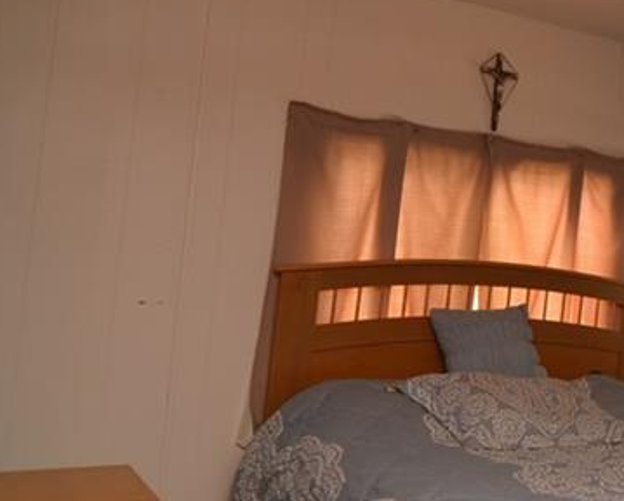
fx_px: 887
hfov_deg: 32.4
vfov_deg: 31.4
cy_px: 203
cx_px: 740
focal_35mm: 48
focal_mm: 12
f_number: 4
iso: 100
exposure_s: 1/60
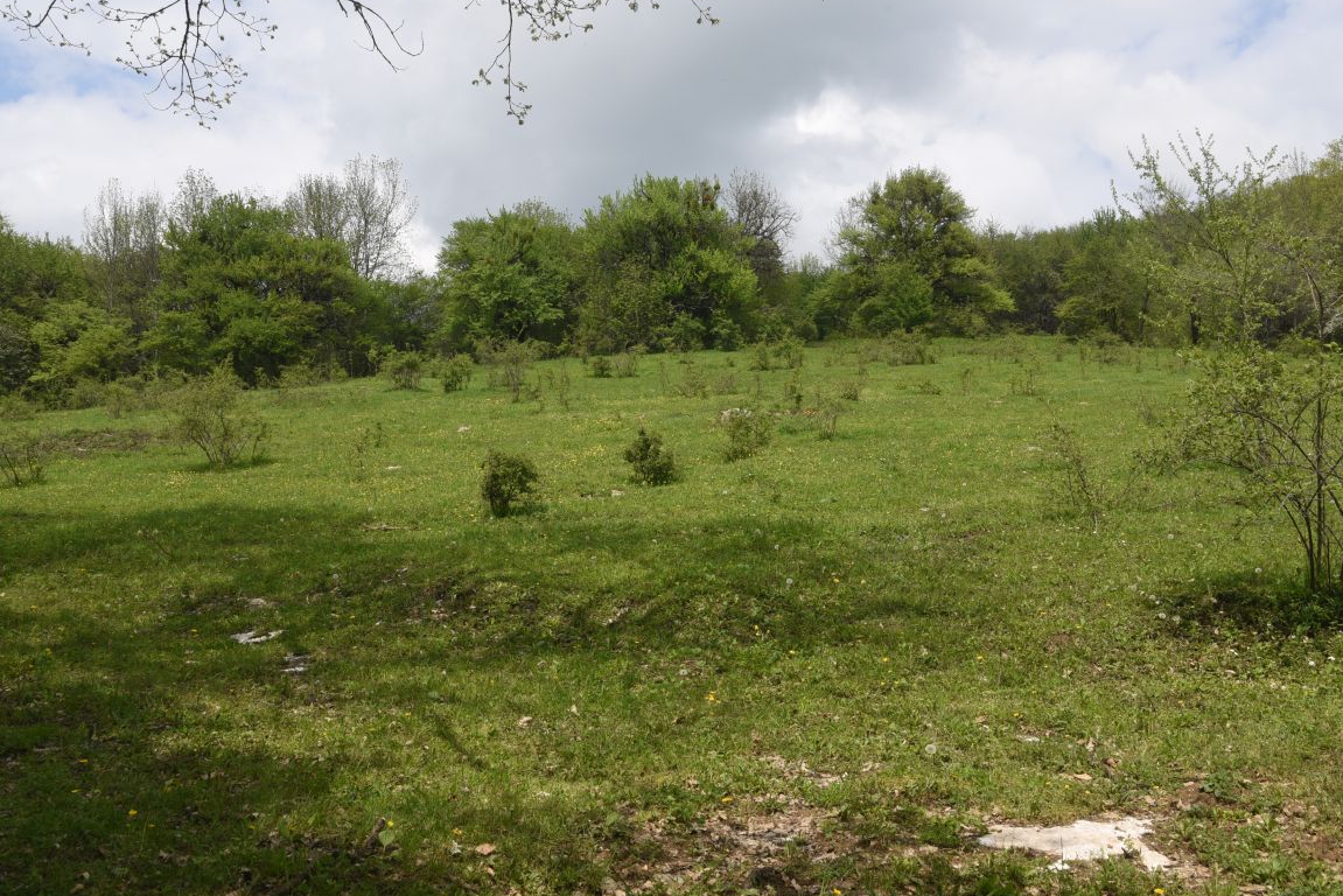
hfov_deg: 54.4
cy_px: 402
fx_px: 1306
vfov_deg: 37.8
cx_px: 721
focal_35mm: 35
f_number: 13
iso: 125
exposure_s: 1/125
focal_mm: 31
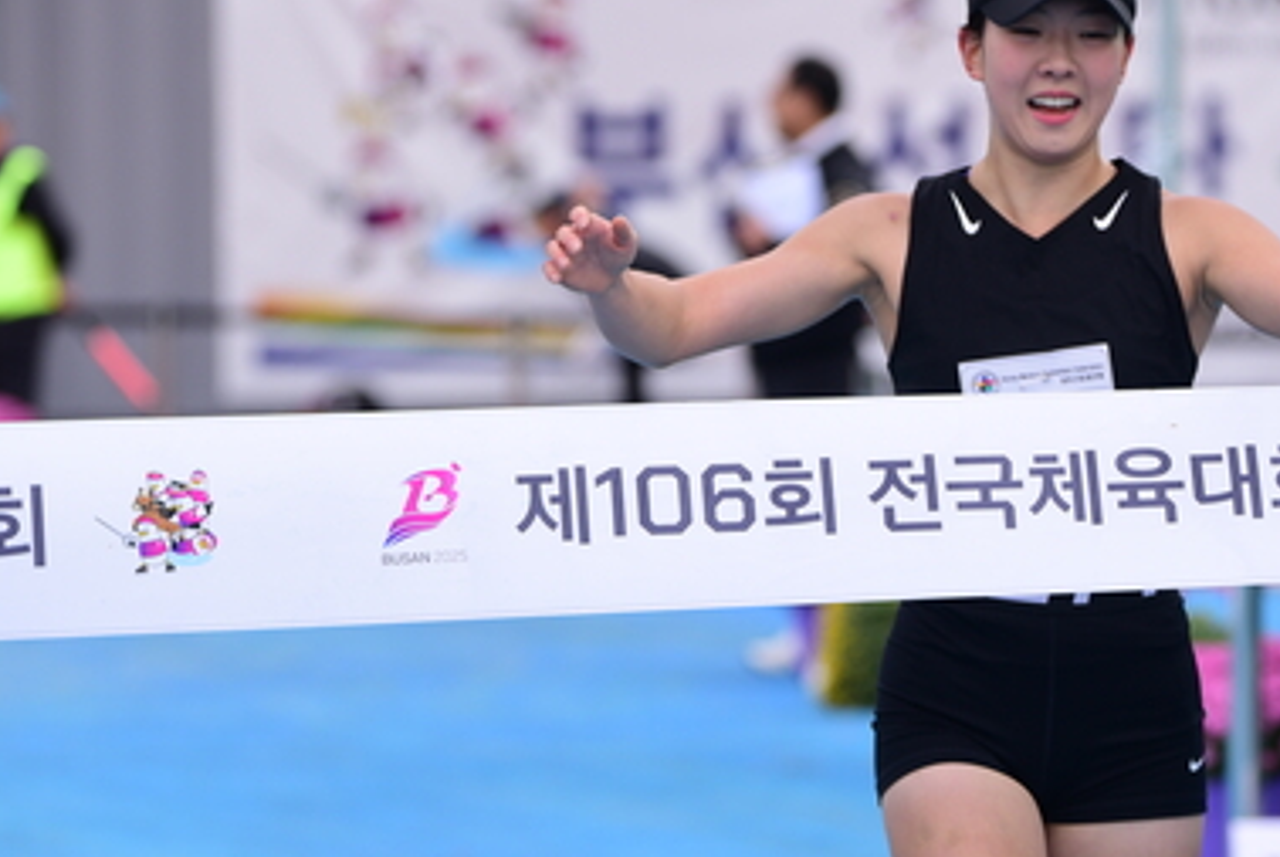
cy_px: 523
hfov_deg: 5.6
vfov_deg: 3.8
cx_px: 891
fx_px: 12993
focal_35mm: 365
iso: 200
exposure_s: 1/320
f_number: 5.3
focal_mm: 230
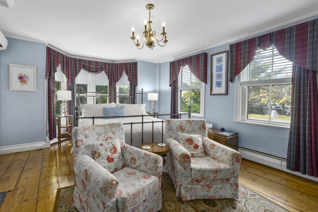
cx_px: 159
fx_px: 124
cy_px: 106
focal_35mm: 14
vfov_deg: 81.2
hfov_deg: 104.3
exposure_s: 1/5
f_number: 8
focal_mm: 9.1
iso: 400
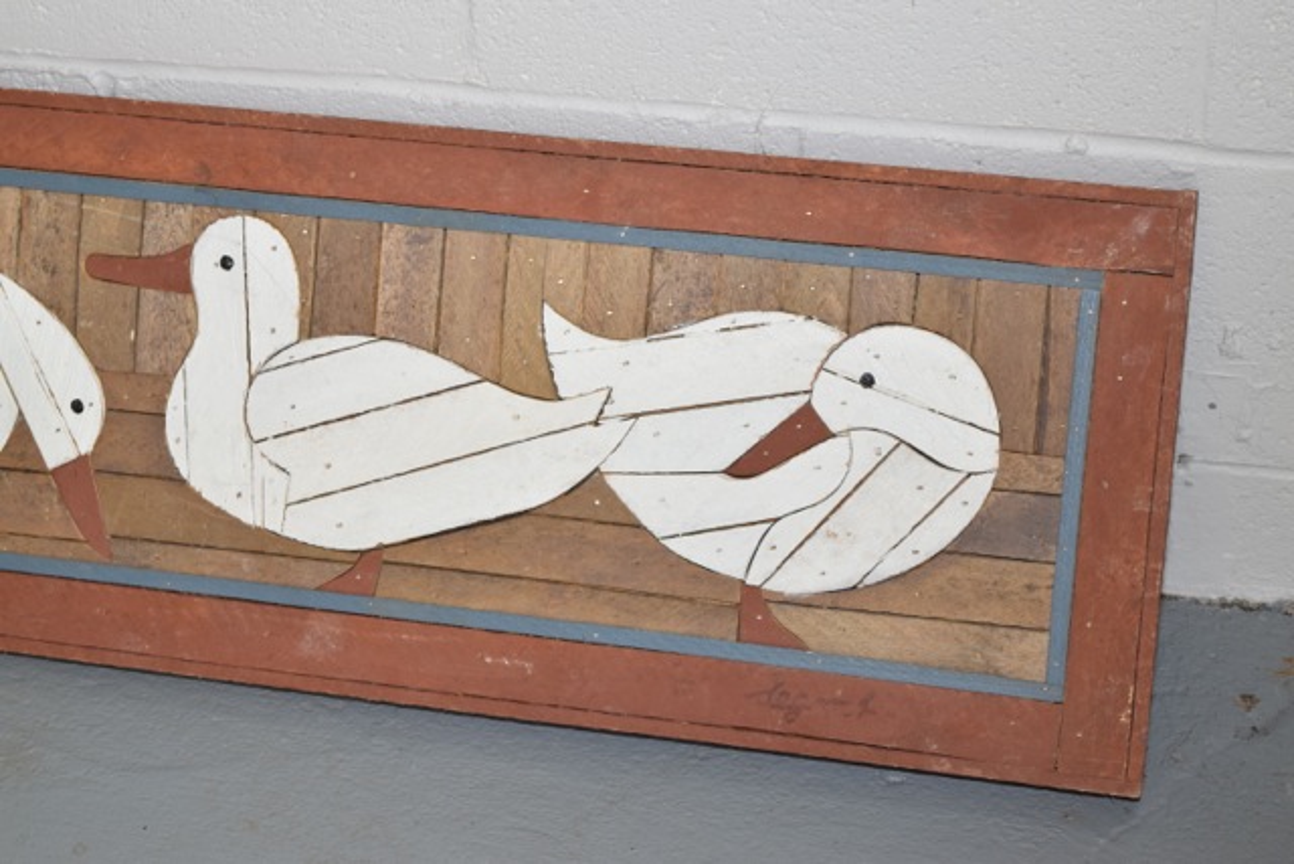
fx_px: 2966
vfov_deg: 16.6
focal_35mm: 82
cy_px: 432
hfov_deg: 24.6
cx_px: 647
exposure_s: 1/125
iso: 800
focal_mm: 55
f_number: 5.6
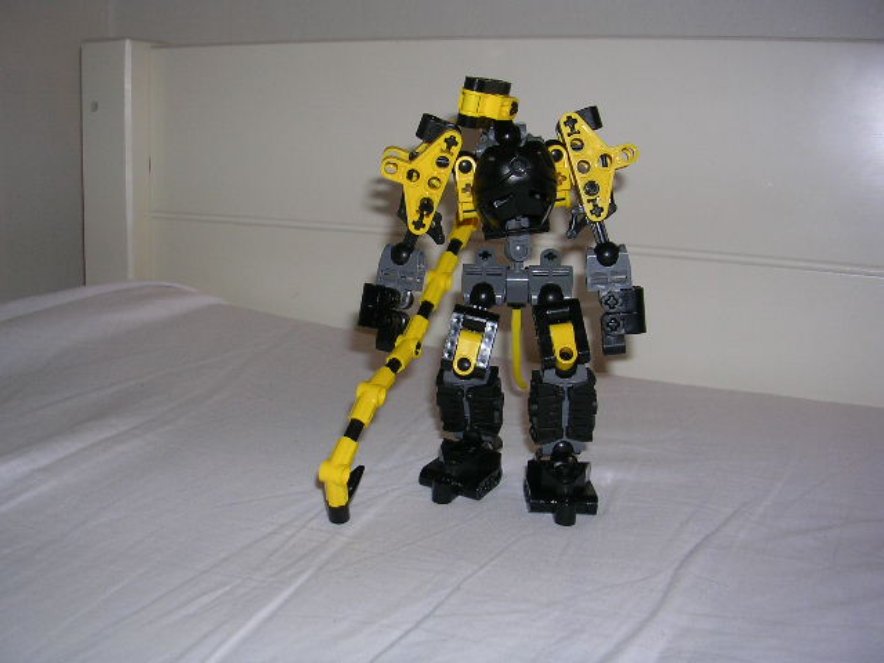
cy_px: 332
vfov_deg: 37.7
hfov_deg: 49.0
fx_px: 970
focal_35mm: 38
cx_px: 442
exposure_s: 1/60.1
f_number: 2.8
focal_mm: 5.8
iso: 50
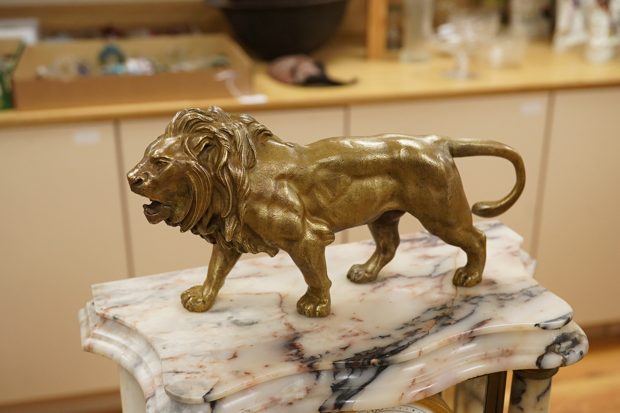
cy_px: 206
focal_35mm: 45
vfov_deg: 29.9
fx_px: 775
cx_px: 310
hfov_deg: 43.6
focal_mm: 30
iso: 2500
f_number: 9
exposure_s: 1/160
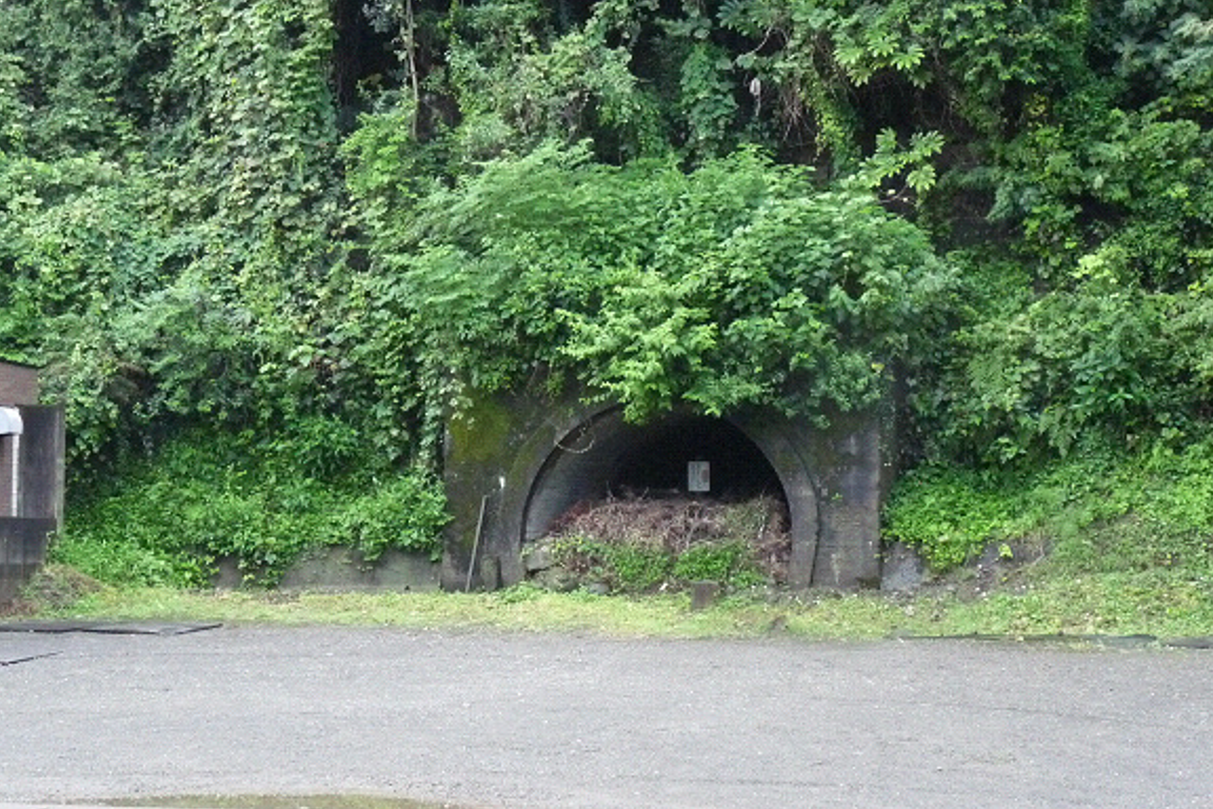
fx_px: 2055
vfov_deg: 22.2
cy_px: 456
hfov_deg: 32.9
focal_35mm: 61
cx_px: 601
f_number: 3
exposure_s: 1/60
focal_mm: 7.3
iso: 500
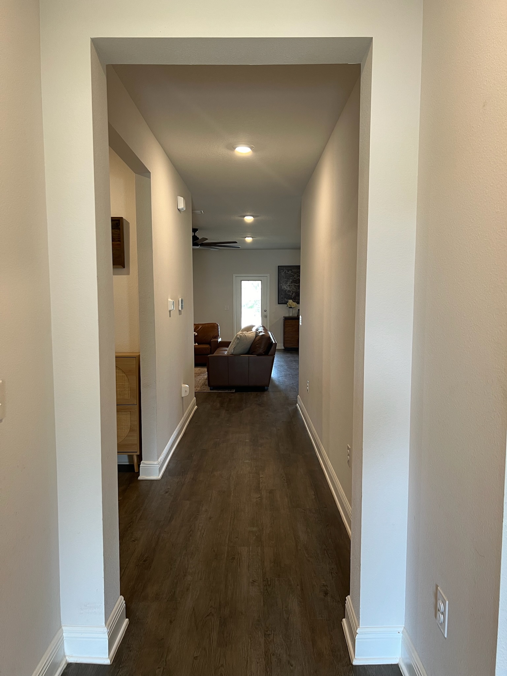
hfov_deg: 53.1
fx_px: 508
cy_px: 338
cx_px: 254
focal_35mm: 26
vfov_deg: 67.3
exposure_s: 1/60
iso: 80
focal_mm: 5.7
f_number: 1.5
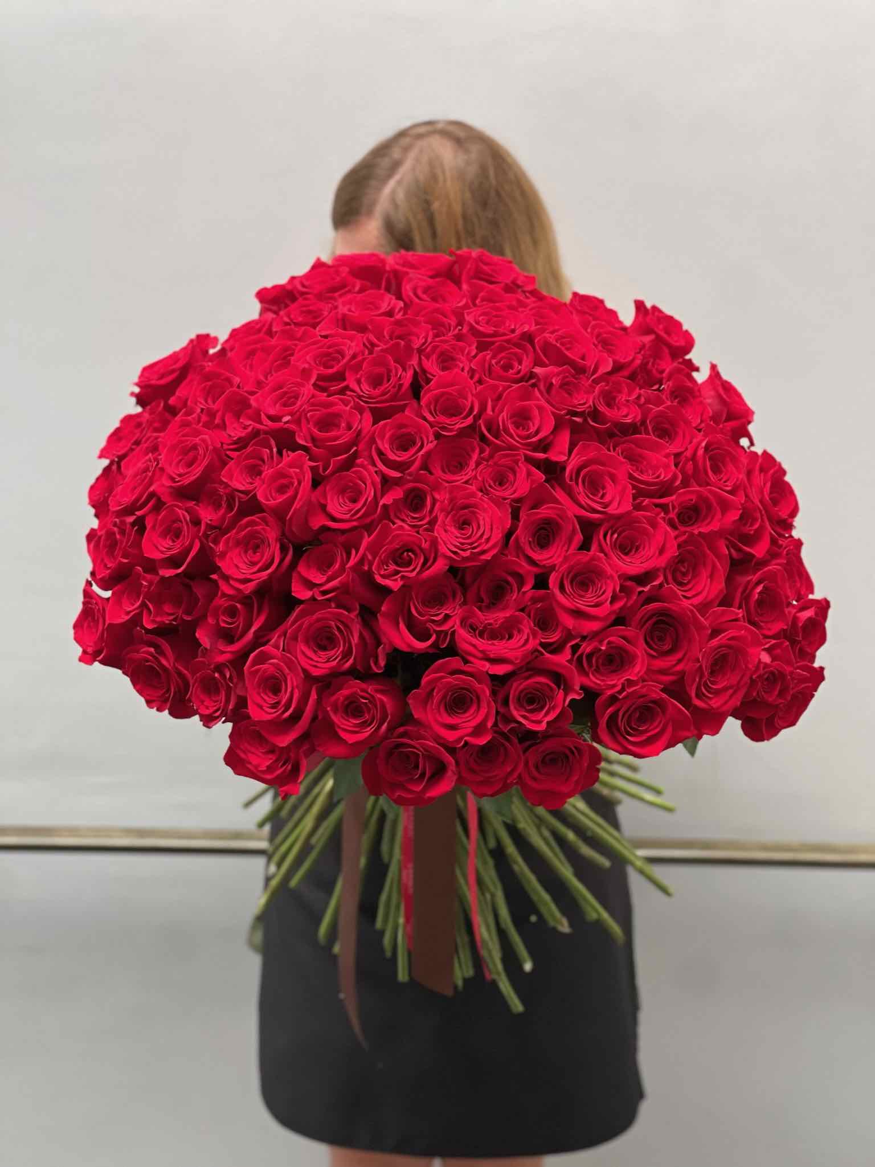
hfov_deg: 19.1
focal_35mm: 77
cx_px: 438
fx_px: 2596
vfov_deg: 25.3
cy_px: 584
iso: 250
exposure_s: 1/92
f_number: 2.8
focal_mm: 9
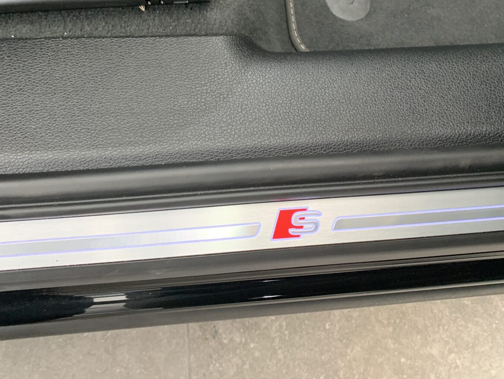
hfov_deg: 46.8
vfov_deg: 35.1
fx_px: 583
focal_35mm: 40
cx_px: 268
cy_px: 89
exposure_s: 1/52
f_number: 1.8
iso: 400
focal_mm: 4.25
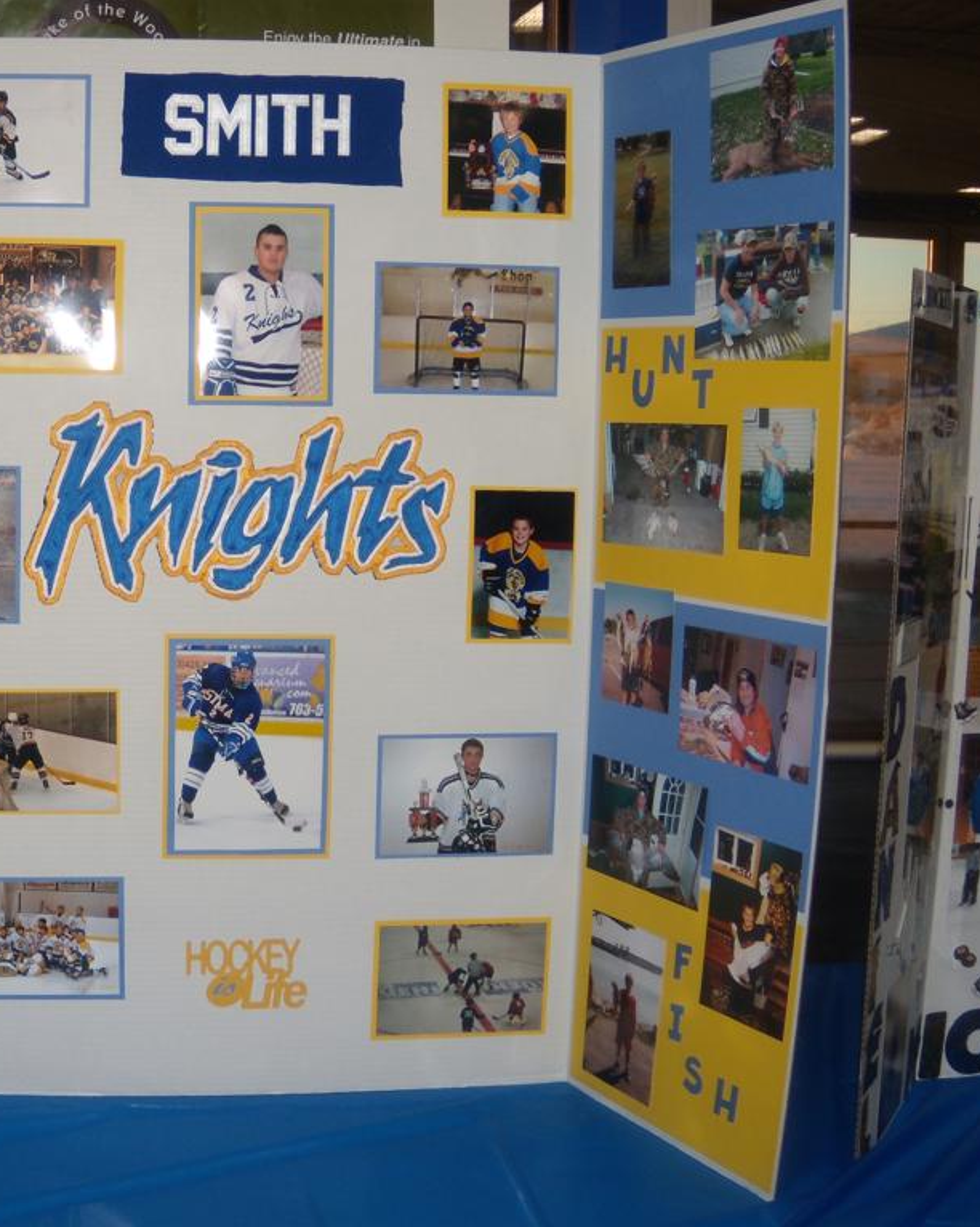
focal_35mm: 47
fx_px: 1705
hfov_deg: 31.3
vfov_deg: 39.6
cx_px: 208
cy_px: 614
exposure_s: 1/30
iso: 80
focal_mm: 6.4
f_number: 3.6
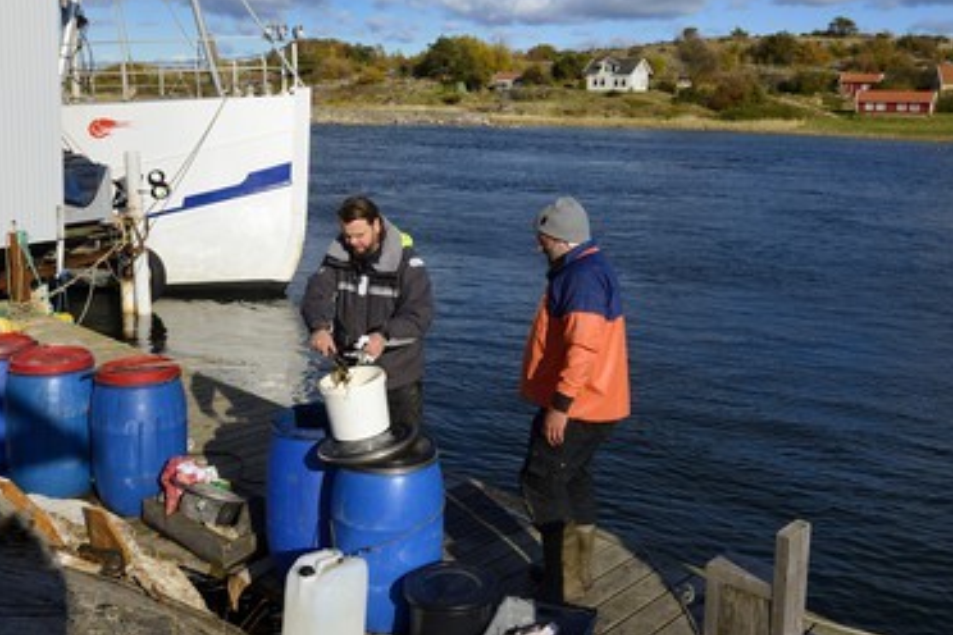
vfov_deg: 37.8
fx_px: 926
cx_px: 533
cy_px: 284
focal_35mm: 35
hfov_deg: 54.3
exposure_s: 1/500
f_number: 14
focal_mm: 31
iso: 400
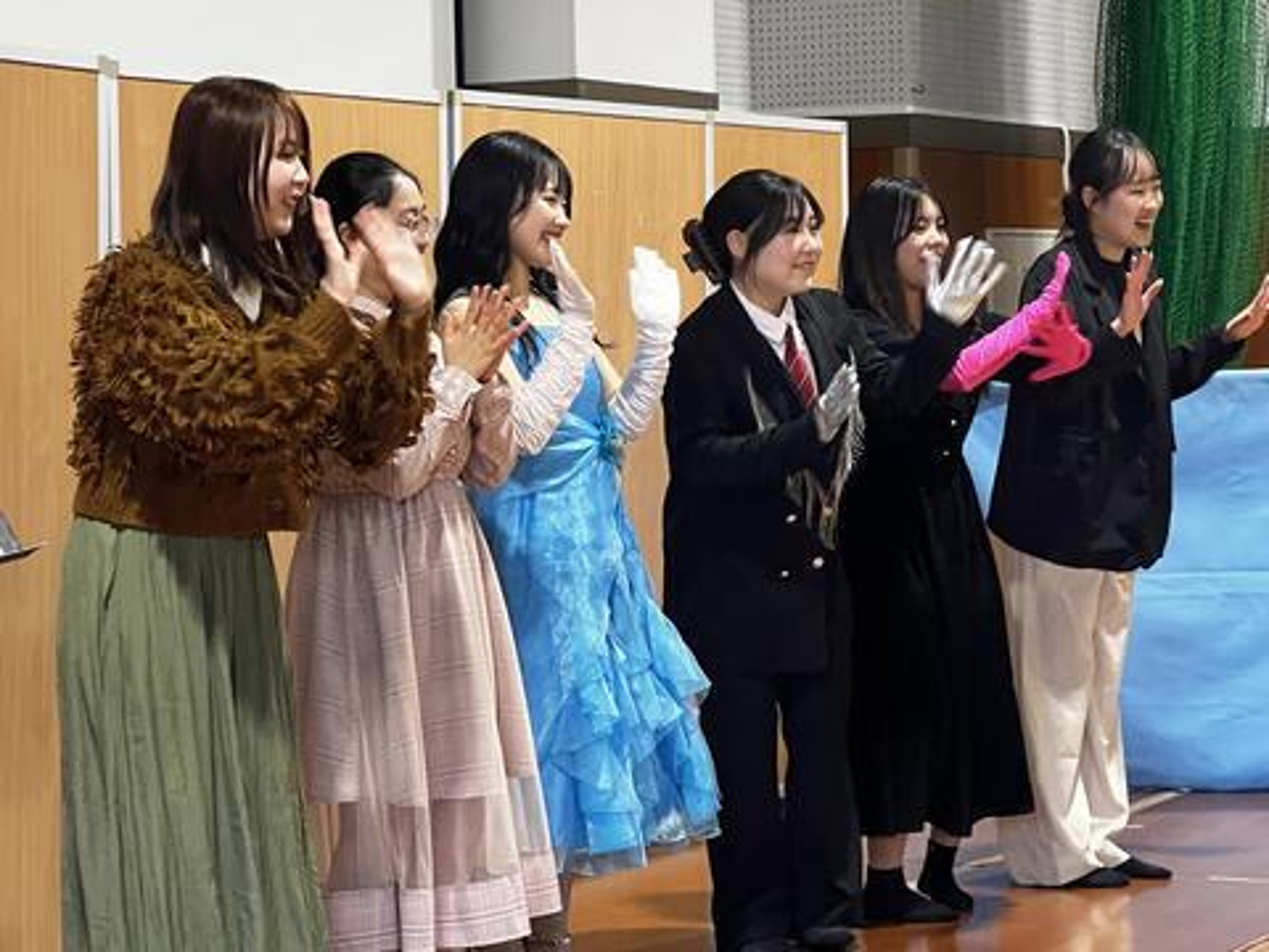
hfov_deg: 25.3
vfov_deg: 19.1
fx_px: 2823
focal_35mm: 77
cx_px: 634
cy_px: 476
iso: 125
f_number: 2.8
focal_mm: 9
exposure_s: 1/40
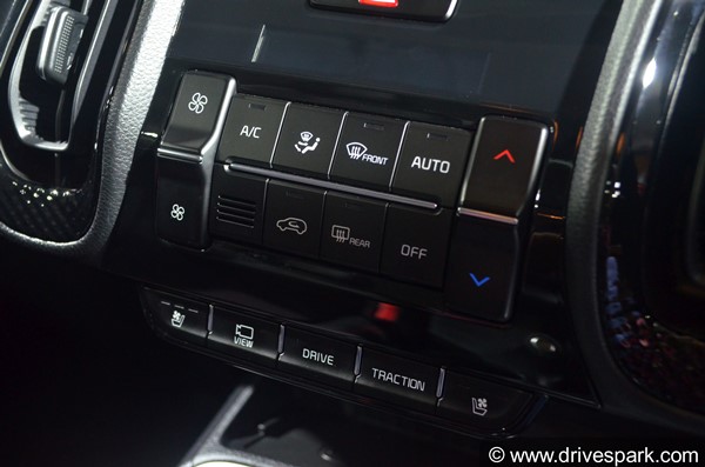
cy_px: 234
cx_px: 352
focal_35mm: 44
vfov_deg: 30.7
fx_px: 850
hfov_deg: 45.1
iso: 1600
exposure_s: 1/250
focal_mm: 29
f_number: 5
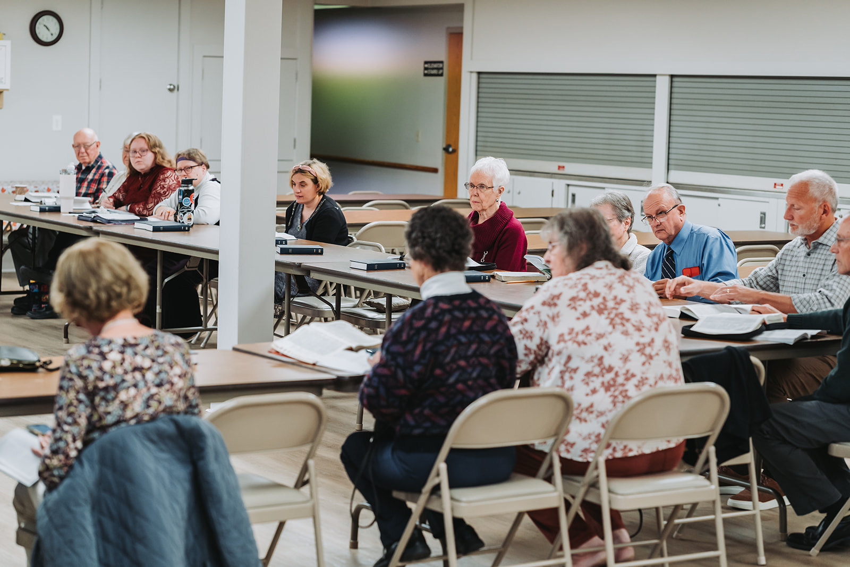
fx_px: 2007
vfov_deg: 16.1
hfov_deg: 23.9
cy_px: 284
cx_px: 425
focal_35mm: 85
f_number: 2.8
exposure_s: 1/250
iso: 800
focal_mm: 85
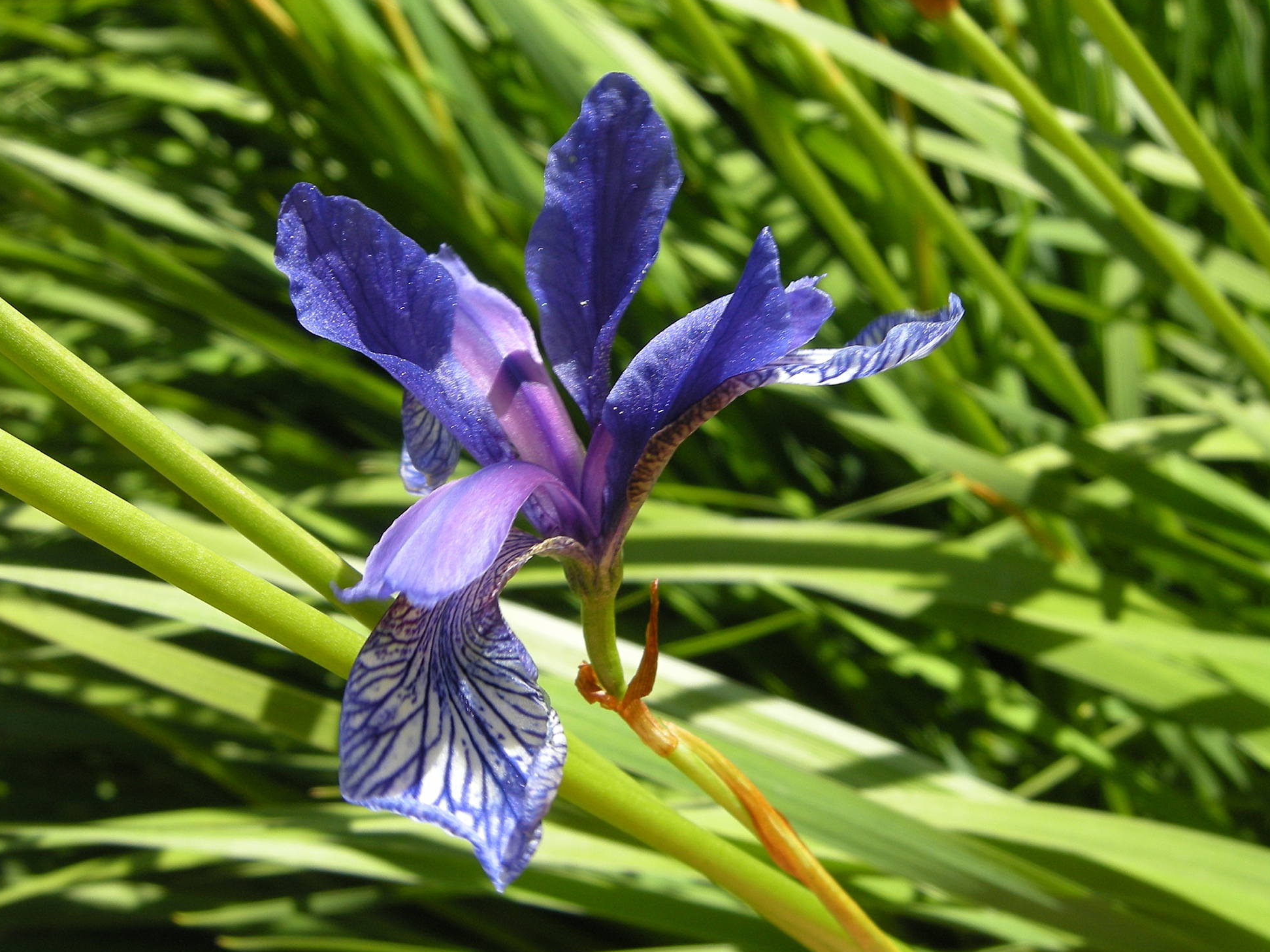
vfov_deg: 39.7
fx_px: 1321
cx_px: 639
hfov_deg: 51.4
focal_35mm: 36
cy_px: 483
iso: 64
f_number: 4.8
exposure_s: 1/164
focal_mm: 7.5
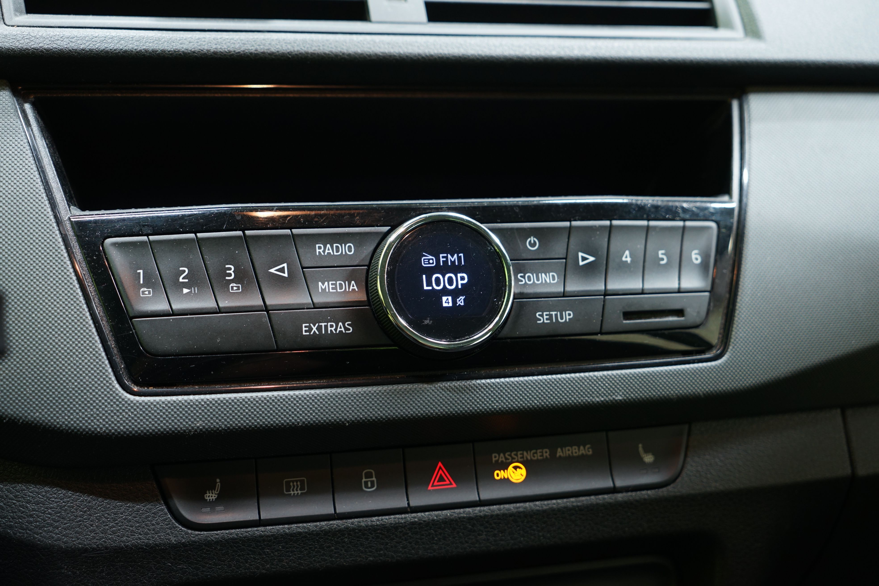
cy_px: 293
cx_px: 440
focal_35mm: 47
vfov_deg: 28.6
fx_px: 1147
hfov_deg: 41.9
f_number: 4.5
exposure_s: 1/20
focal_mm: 47
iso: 800
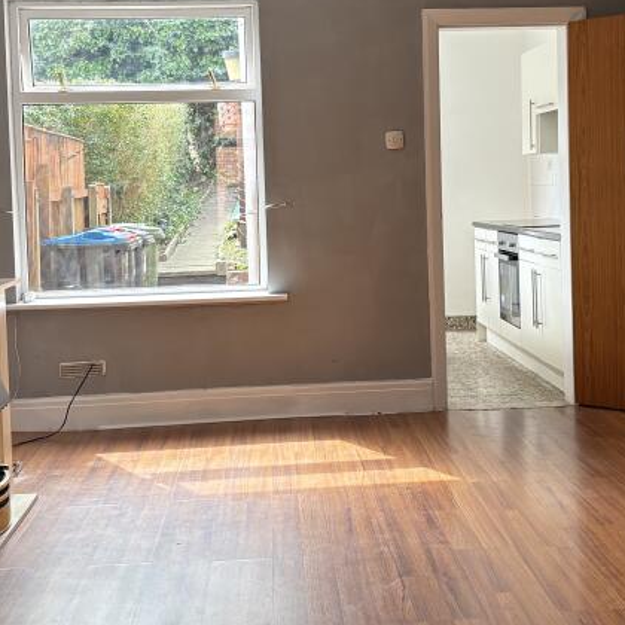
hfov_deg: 30.5
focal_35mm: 56
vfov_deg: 30.4
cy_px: 222
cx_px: 356
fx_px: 1144
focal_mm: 5.96
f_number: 1.6
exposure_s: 1/160
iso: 50
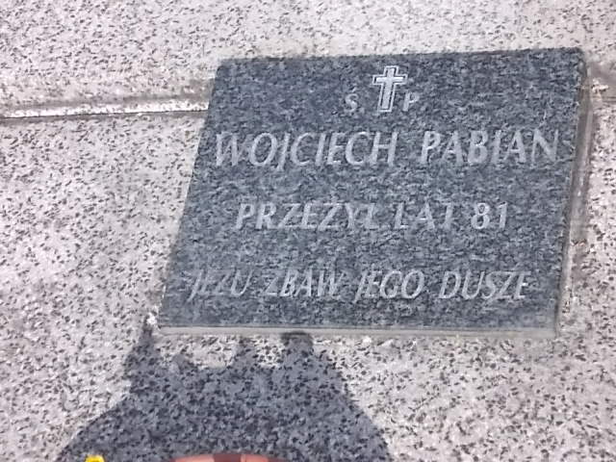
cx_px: 308
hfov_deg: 17.4
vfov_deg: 13.1
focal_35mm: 113
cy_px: 231
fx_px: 2011
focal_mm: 16
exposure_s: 1/500
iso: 200
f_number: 5.8
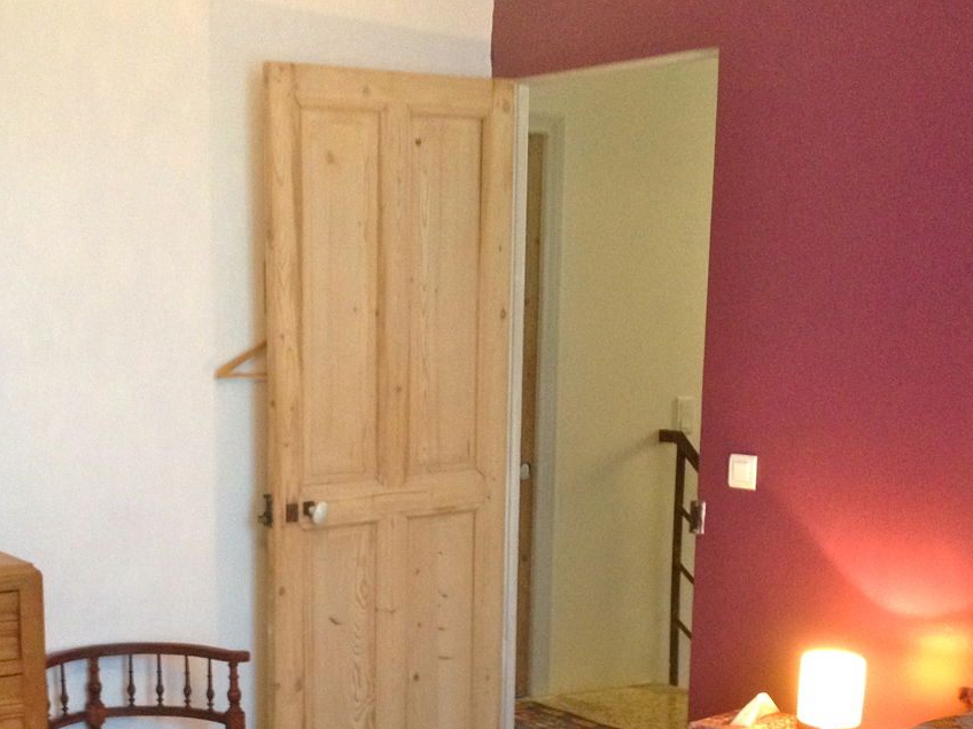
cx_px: 356
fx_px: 1855
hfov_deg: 29.3
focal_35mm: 66
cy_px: 649
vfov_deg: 21.8
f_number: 2.4
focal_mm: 4.28
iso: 200
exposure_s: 1/20
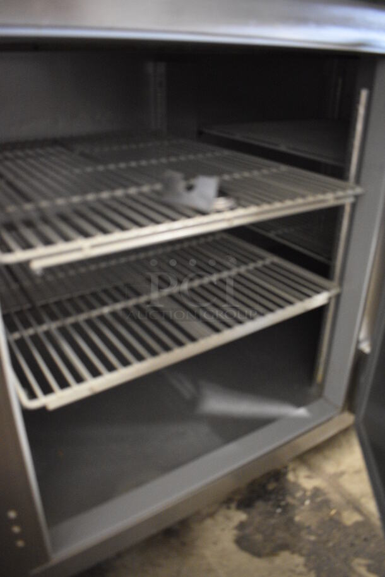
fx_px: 432
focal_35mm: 27
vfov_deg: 67.3
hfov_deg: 48.0
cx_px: 192
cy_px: 288
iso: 3200
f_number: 3.5
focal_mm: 18
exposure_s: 1/10
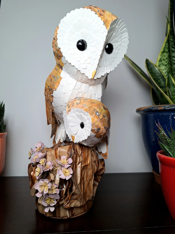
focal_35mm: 23
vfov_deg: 73.9
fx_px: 155
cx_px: 88
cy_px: 117
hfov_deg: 58.9
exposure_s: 1/200
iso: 40
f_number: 1.8
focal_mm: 5.54
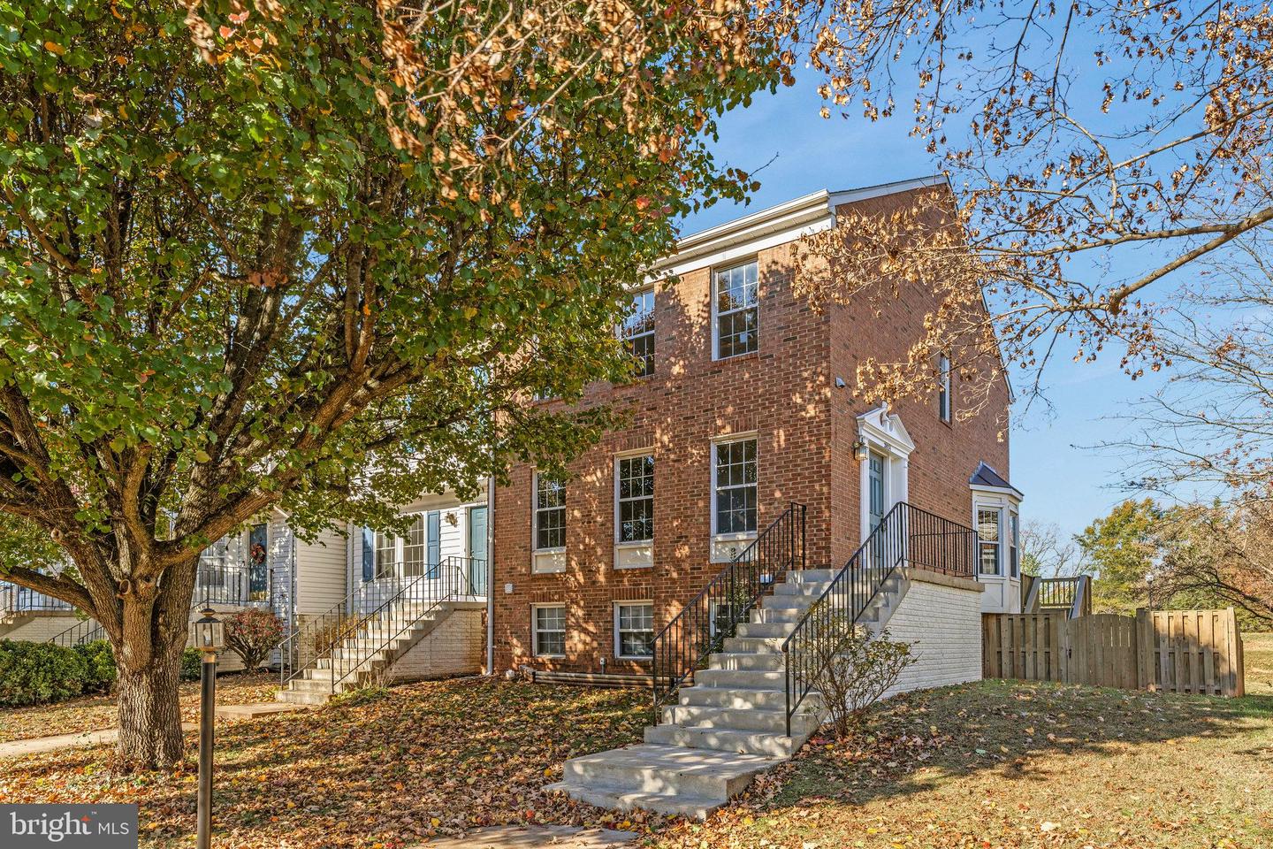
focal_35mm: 21
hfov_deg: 81.7
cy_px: 424
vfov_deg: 60.0
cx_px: 636
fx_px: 735
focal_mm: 20.8
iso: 100
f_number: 8
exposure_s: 1/60
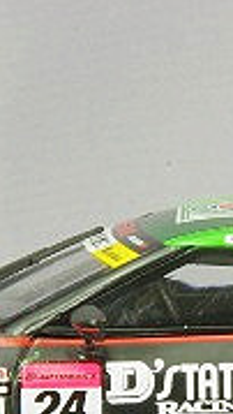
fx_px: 4591
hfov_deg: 2.9
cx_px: 219
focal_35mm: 419
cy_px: 318
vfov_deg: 5.1
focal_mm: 75
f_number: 32
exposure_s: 1
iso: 400
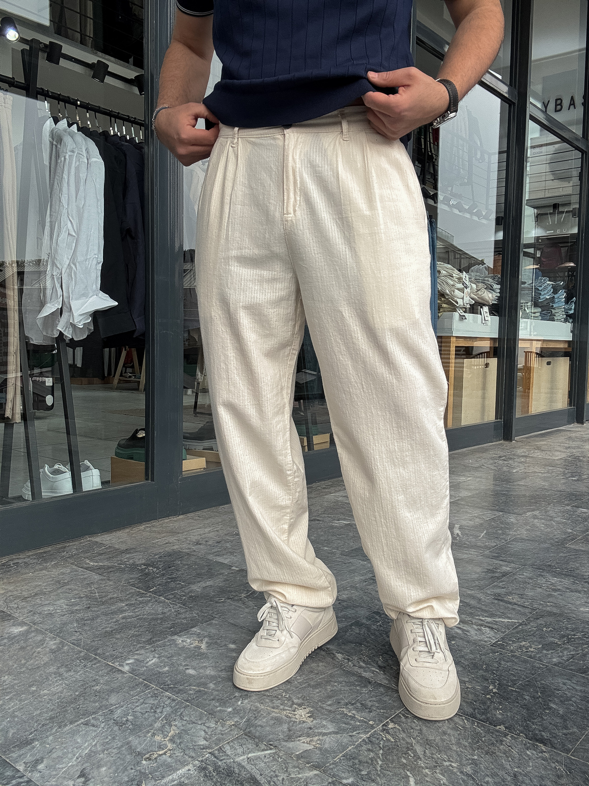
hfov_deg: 46.8
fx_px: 681
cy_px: 393
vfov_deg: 60.0
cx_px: 294
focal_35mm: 30
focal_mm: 2.69
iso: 25
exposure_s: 1/310
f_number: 1.9
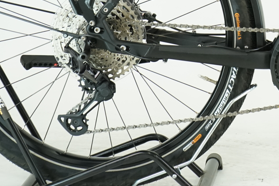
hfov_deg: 12.3
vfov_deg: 8.3
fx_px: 1263
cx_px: 355
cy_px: -73
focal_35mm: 163
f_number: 5.6
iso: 1600
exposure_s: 1/200
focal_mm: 52
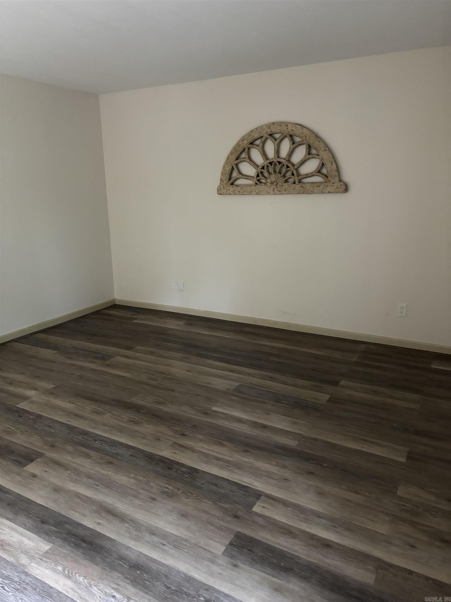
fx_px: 452
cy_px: 301
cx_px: 226
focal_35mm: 26
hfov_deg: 53.1
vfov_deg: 67.3
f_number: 1.6
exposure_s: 1/30
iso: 640
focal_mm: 5.96
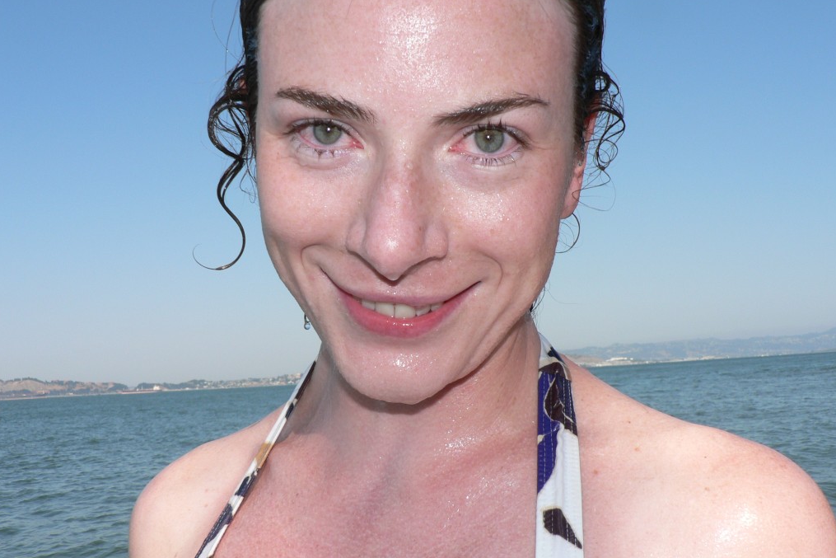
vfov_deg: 31.2
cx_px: 419
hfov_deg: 45.4
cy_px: 282
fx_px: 999
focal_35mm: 43
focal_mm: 6.9
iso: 80
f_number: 5.6
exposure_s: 1/400
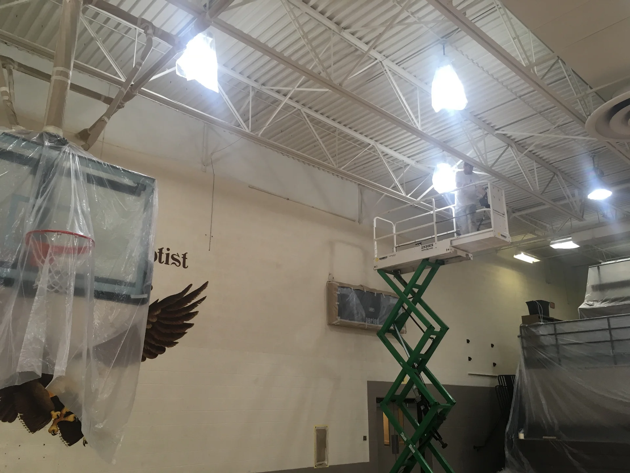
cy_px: 236
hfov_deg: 61.7
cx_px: 315
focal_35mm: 29
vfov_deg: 48.2
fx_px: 528
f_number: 2.2
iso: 25
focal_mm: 4.15
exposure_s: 1/30
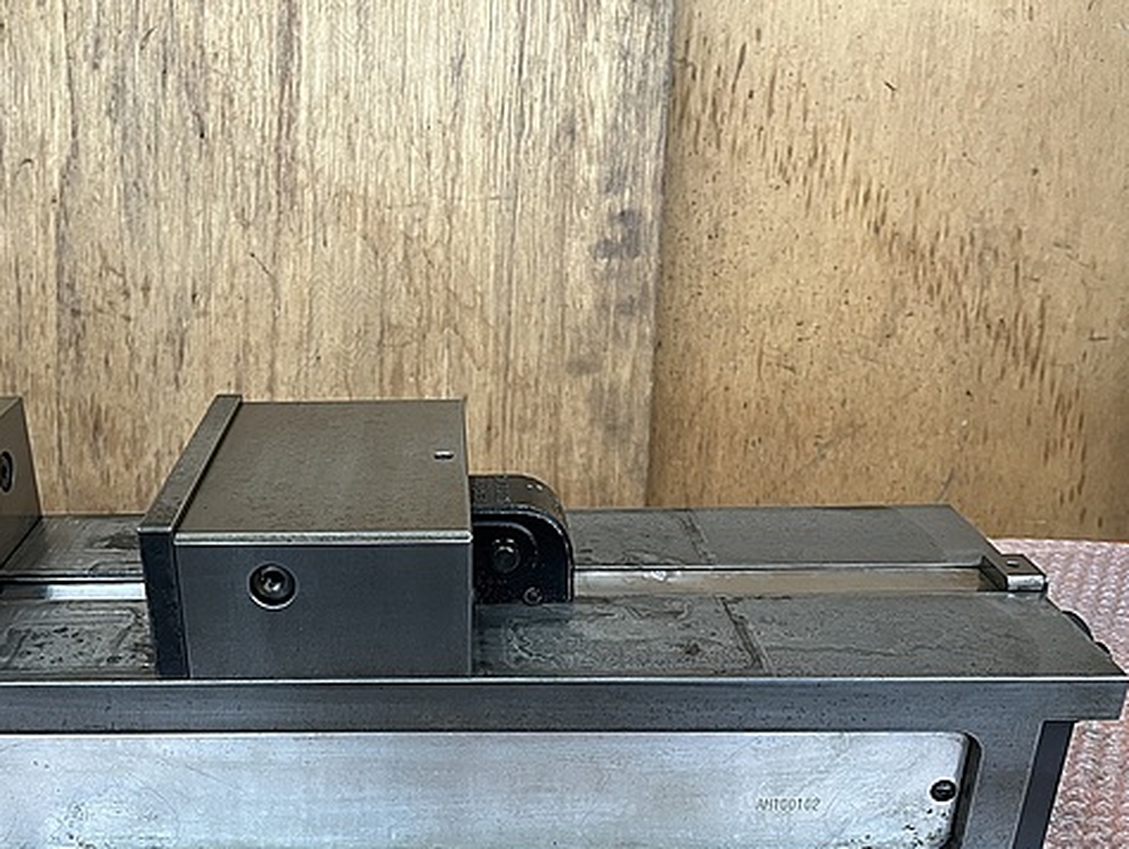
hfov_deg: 51.8
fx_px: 1142
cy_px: 568
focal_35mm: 35
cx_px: 397
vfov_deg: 40.2
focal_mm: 5.1
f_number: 1.6
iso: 125
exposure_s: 1/91
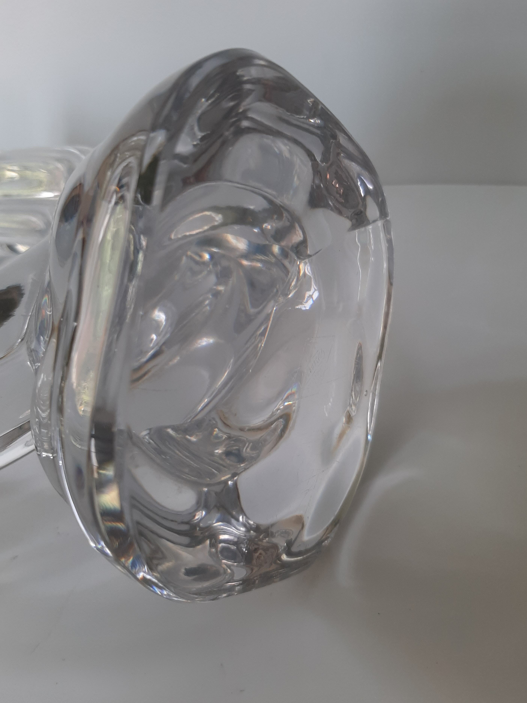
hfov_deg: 49.7
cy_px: 336
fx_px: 568
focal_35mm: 28
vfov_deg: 63.4
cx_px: 275
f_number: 1.7
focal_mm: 3.93
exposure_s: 1/50
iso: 50
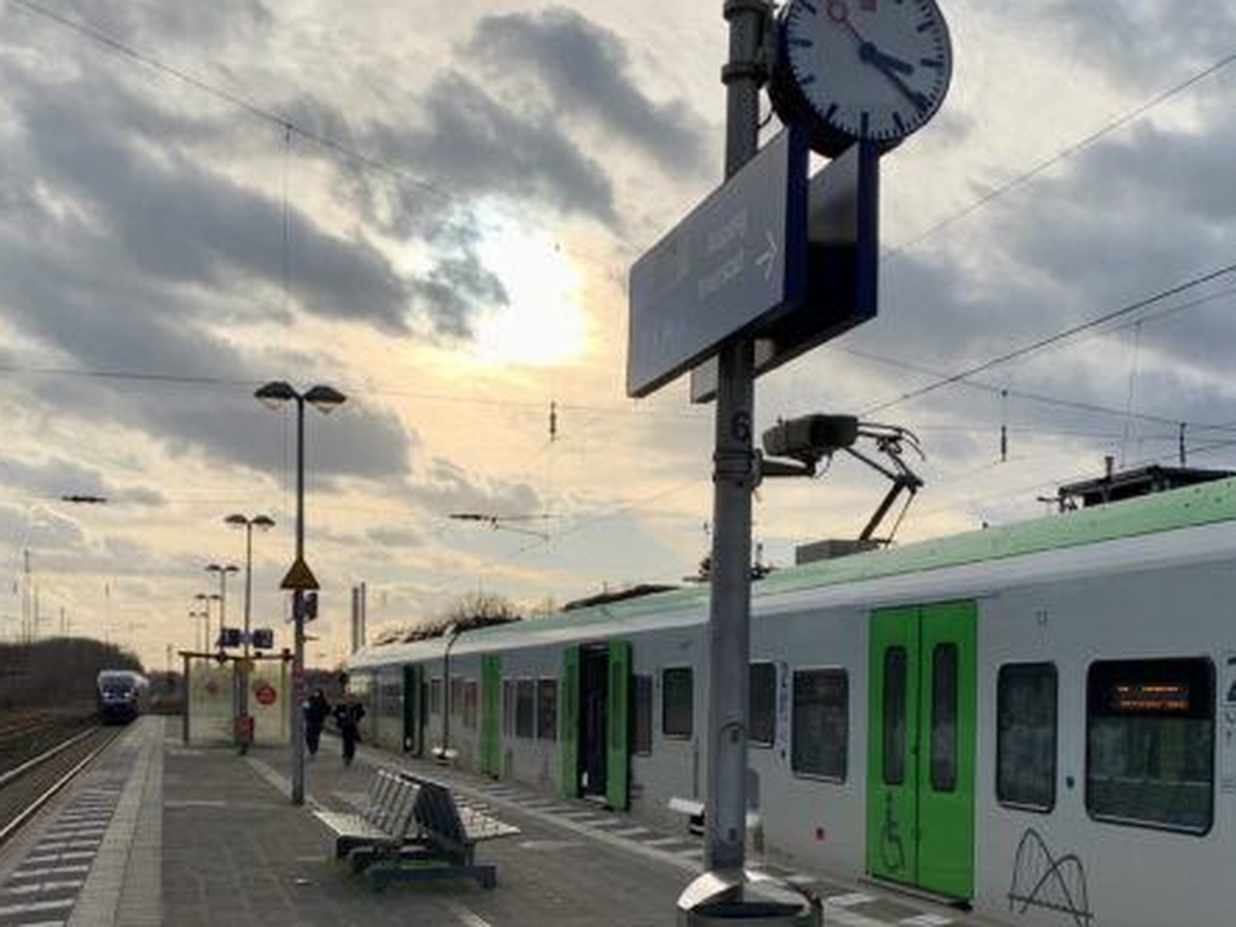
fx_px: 1607
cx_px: 743
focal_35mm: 45
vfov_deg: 31.5
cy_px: 710
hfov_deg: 41.9
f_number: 1.8
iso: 25
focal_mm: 4.25
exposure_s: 1/3937
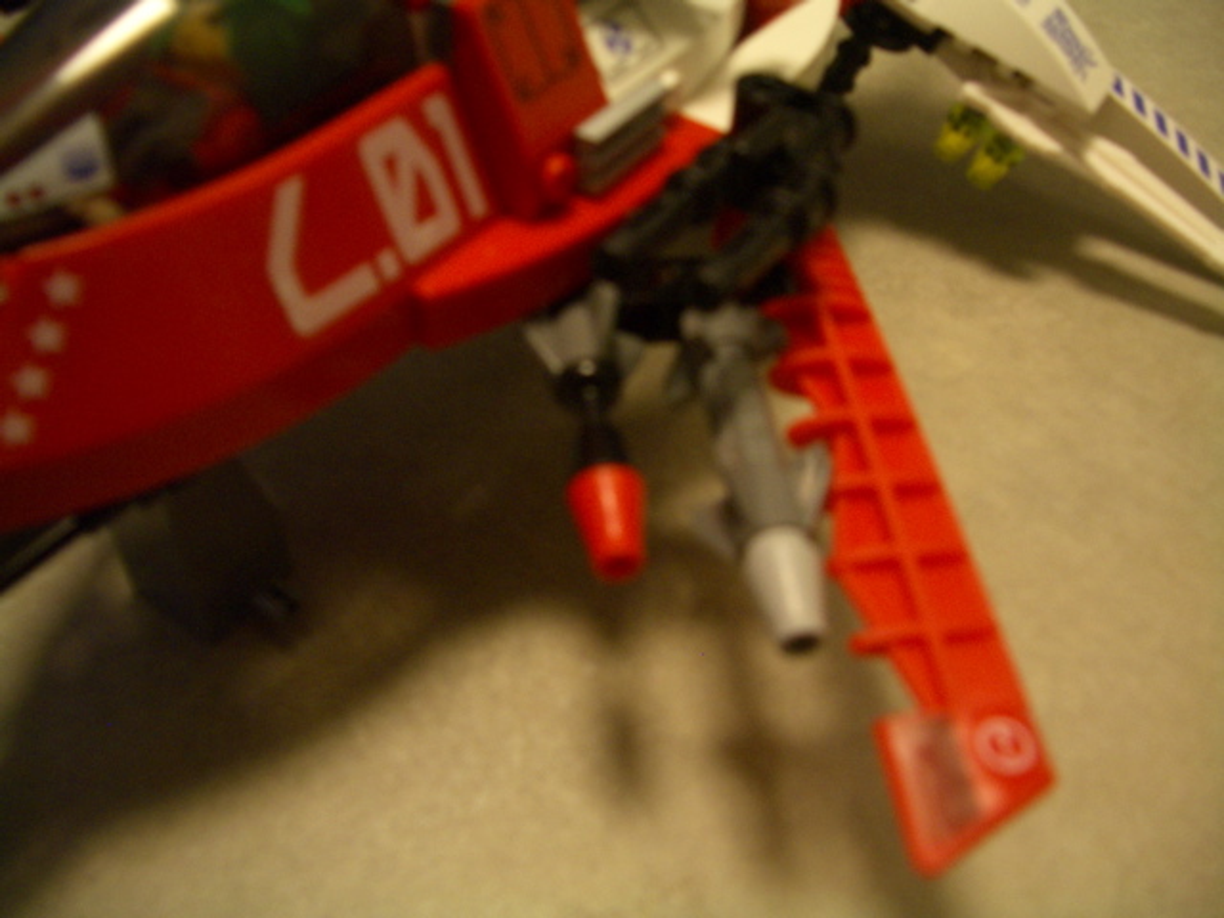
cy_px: 459
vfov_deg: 40.7
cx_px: 612
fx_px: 1238
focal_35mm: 35
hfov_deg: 52.6
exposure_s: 1/8
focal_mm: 5.8
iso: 100
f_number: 2.6
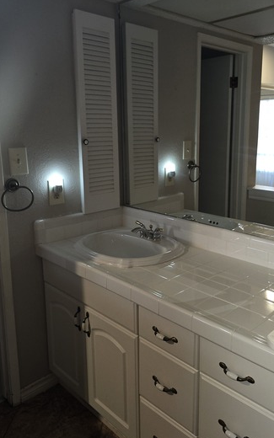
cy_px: 194
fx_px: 358
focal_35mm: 30
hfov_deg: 41.5
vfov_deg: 62.7
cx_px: 170
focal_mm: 6.3
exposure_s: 1/24
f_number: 1.7
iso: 125
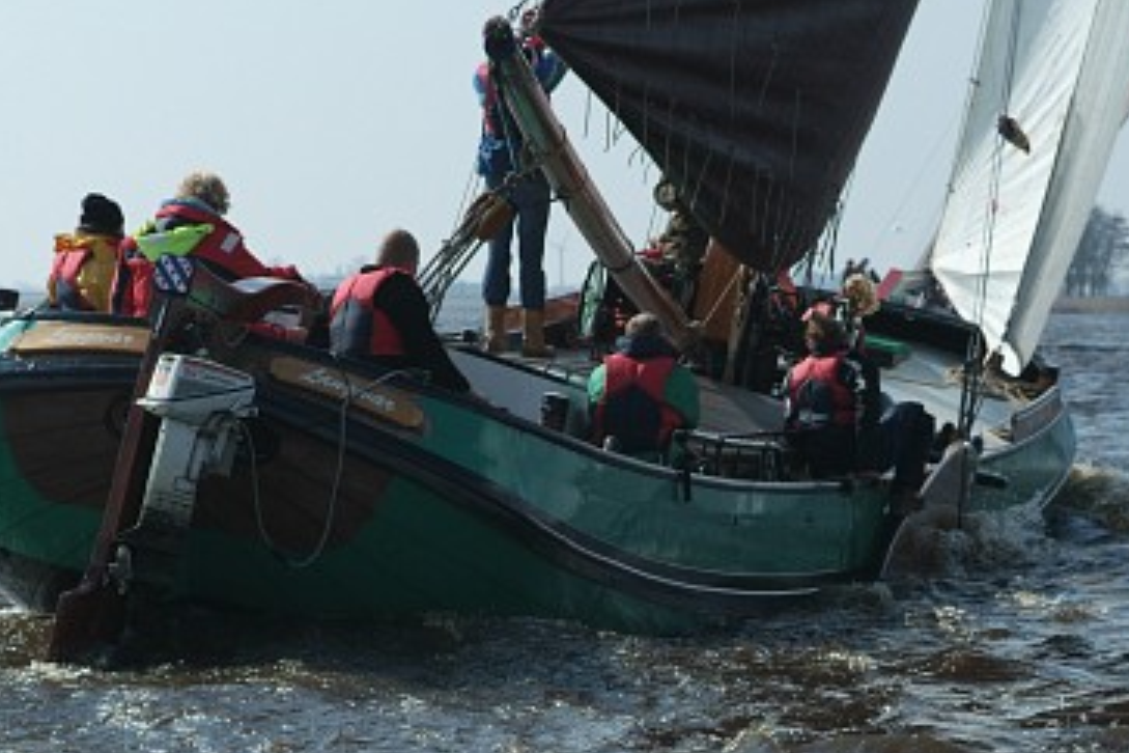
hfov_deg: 10.8
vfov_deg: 7.2
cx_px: 526
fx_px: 5958
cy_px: 350
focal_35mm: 190
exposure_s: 1/1000
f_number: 9.5
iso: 400
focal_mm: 102
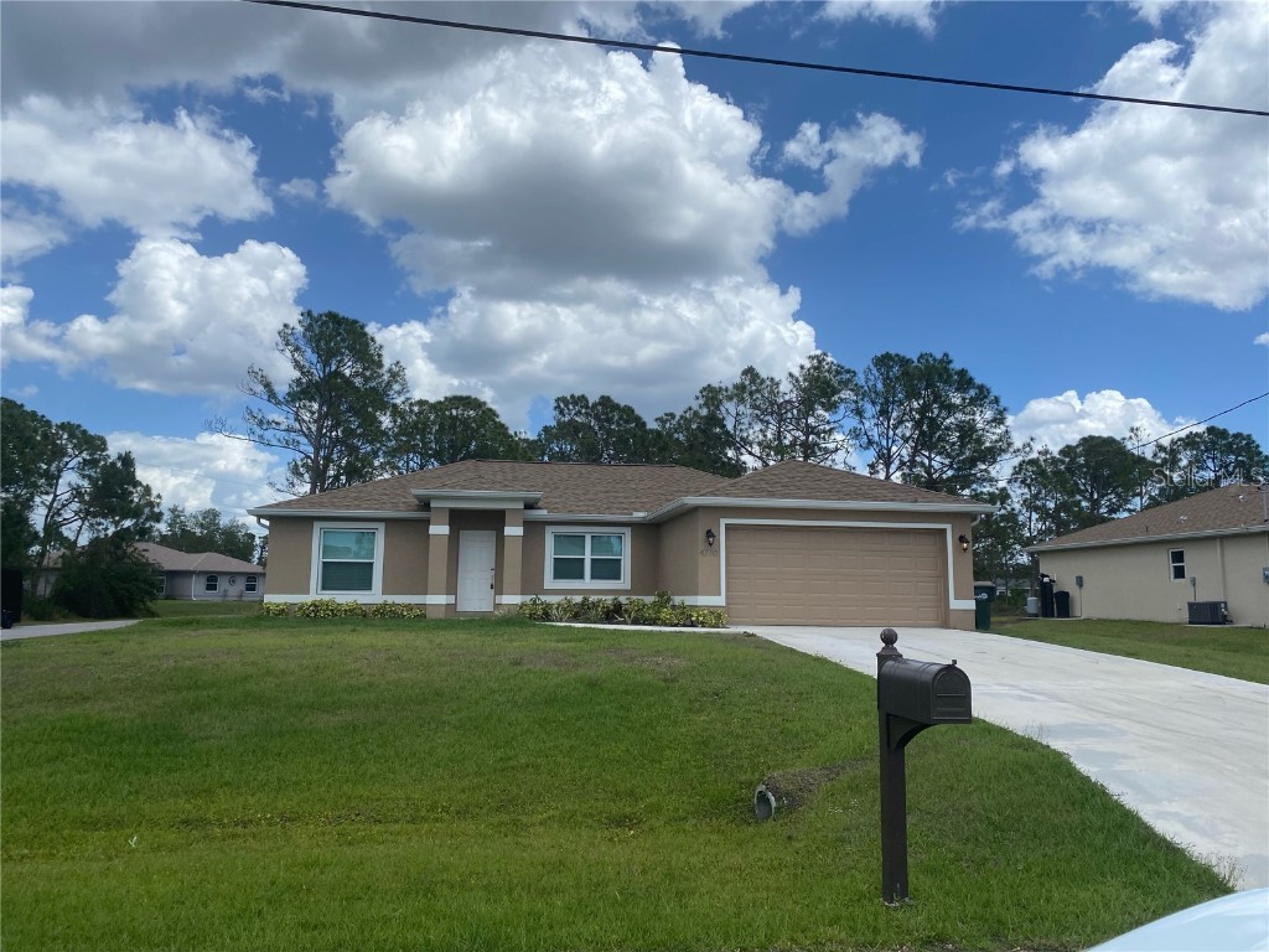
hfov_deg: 67.3
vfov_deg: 53.1
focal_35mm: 26
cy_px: 476
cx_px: 634
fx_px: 953
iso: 32
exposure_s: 1/4608
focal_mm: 4.25
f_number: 1.8
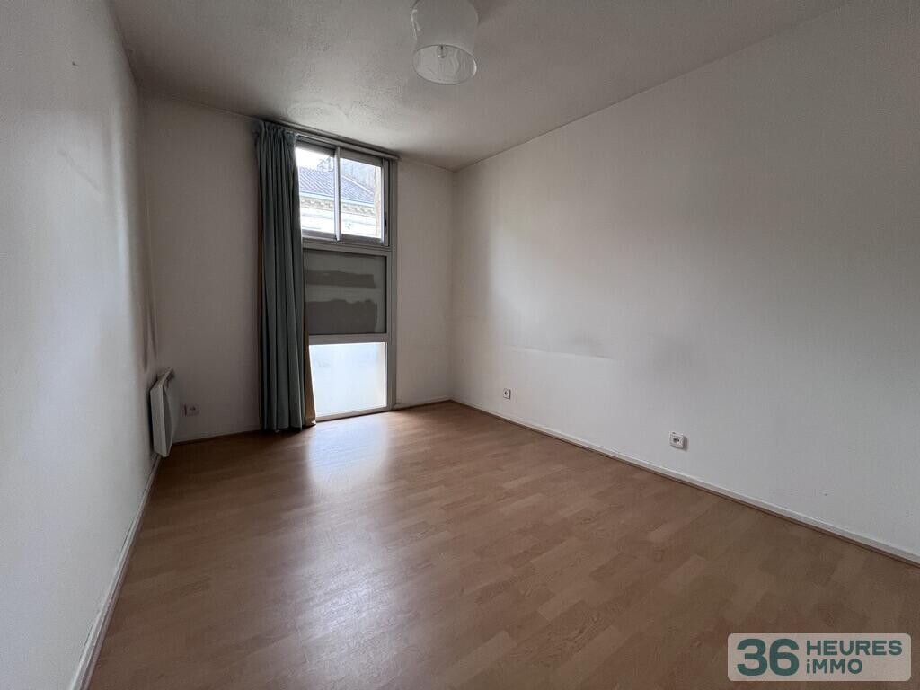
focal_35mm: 13
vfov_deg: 89.9
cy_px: 345
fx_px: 346
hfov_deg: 106.2
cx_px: 460
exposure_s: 1/60
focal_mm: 1.57
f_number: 1.8
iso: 250
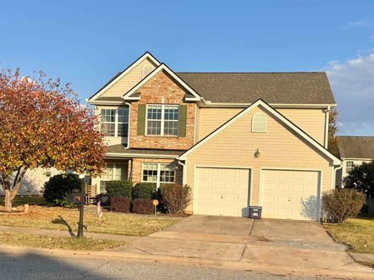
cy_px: 150
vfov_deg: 48.2
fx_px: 313
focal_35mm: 29
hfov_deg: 61.6
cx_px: 198
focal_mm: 5.96
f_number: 1.6
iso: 50
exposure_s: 1/2710
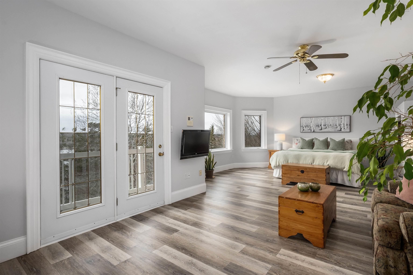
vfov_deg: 67.4
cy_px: 138
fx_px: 206
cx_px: 206
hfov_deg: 90.0
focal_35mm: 18
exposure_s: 1/30
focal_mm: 12
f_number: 10
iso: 320
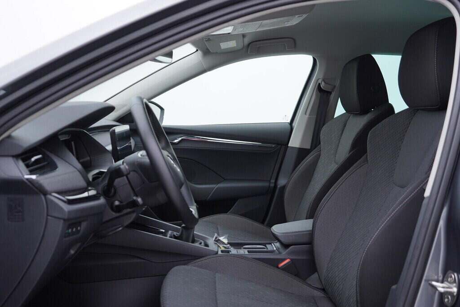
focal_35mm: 36
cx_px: 230
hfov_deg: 53.1
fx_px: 460
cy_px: 154
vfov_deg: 36.9
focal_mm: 24
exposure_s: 1/50
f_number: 3.2
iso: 125
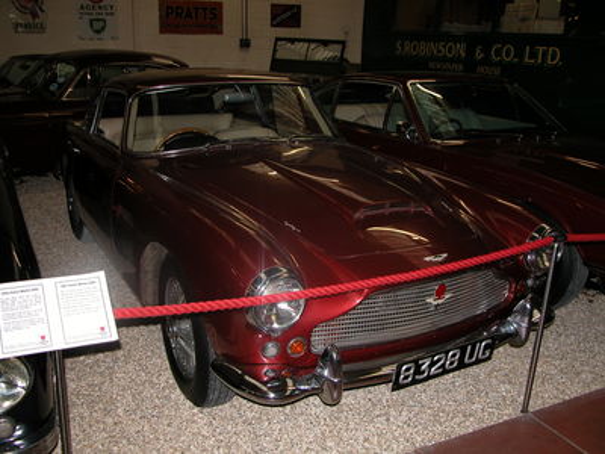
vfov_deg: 40.7
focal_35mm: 35
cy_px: 227
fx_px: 612
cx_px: 302
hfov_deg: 52.6
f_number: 2.8
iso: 100
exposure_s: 1/60
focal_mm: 8.9
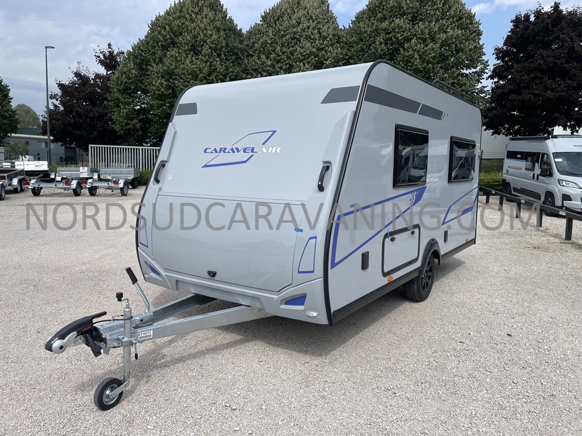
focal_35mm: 26
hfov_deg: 67.3
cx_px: 291
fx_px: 437
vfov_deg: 53.1
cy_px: 218
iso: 32
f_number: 1.6
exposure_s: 1/3731
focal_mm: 4.2
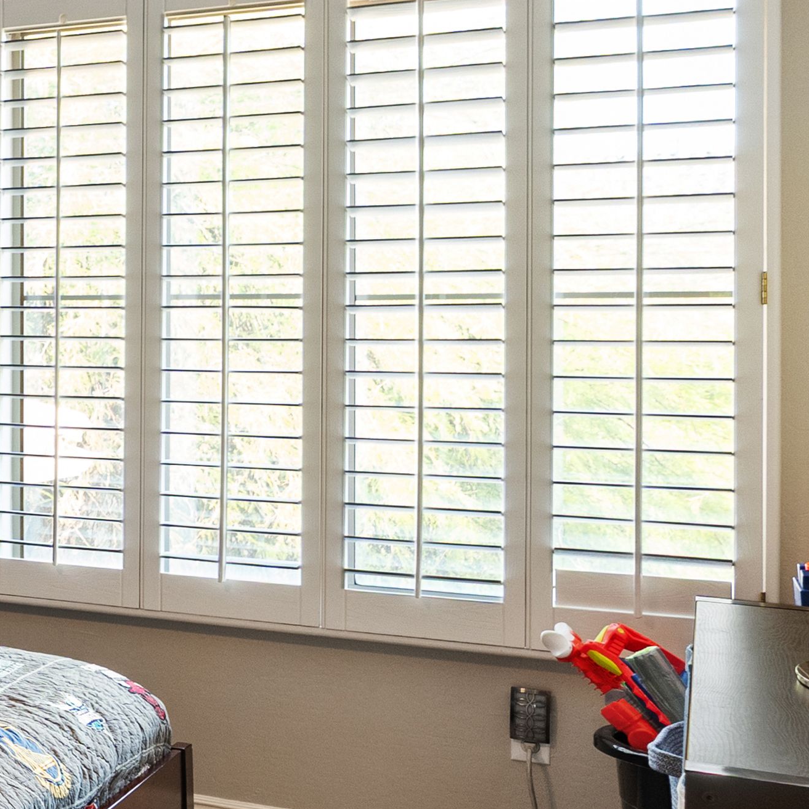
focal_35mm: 66
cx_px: -765
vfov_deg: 26.1
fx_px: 1745
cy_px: 333
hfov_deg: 18.4
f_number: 5.6
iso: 800
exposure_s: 1/40
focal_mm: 17
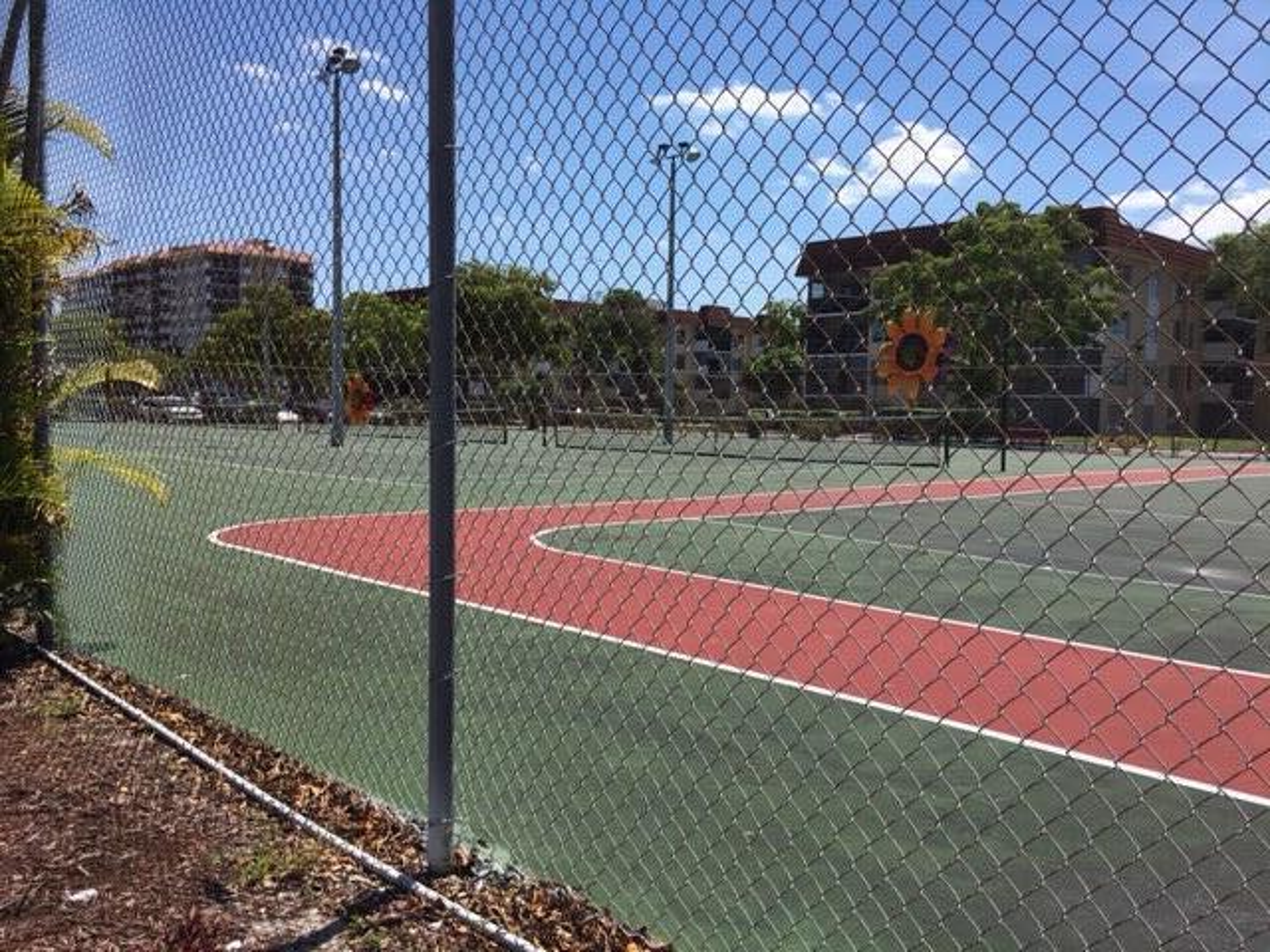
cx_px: 635
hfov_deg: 61.7
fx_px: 1064
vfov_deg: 48.2
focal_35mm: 29
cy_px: 476
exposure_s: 1/1876
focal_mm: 4.15
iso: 25
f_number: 2.2
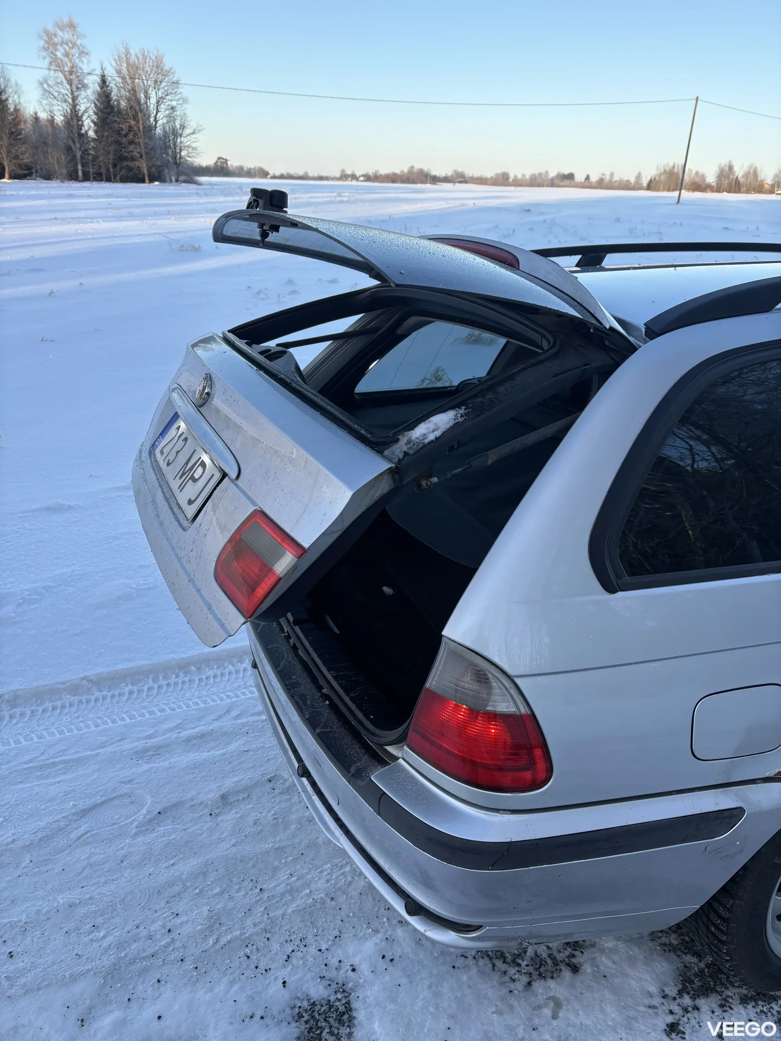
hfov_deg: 53.1
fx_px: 782
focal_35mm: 26
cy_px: 520
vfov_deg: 67.3
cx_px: 390
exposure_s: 1/365
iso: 64
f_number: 1.6
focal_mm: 5.96
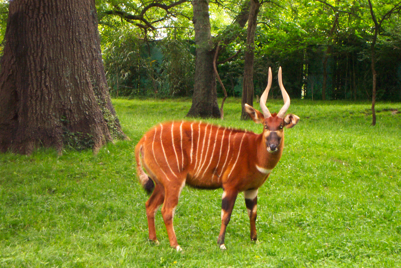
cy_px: 134
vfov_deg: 13.0
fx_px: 1169
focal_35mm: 105
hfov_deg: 19.5
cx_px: 200
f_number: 4.7
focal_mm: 21.2
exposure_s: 1/90
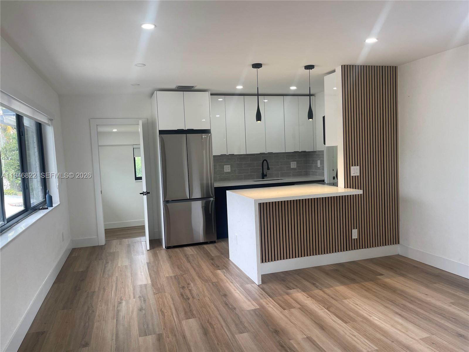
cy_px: 176
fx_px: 339
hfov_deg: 69.4
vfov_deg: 54.9
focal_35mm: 25
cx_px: 234
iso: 50
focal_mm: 5.1
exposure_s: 1/120
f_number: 1.6
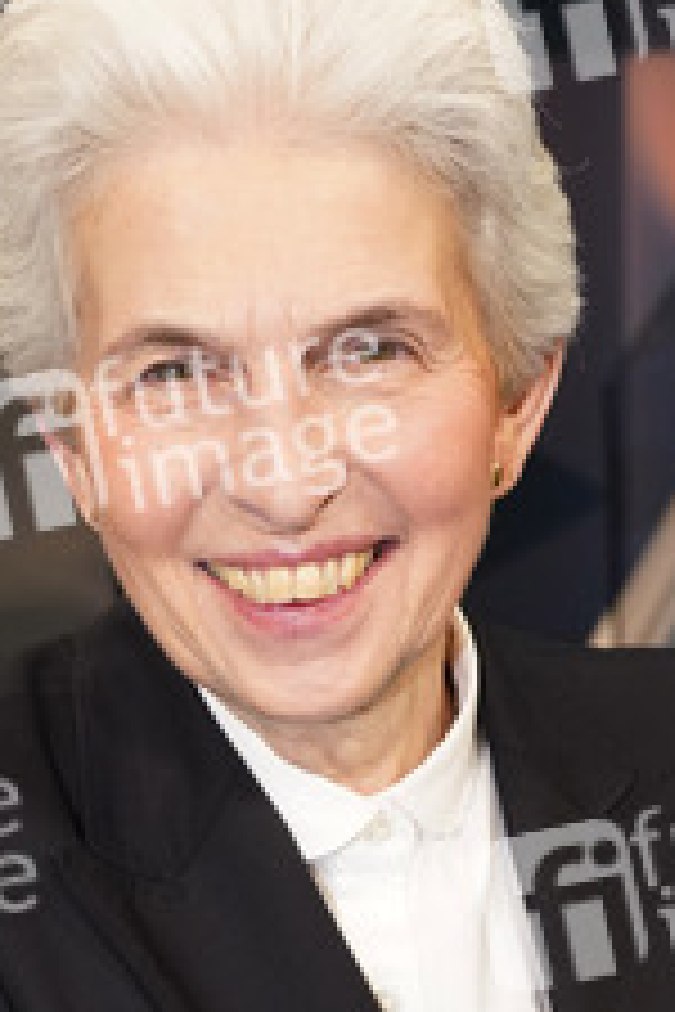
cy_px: 661
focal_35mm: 71
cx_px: 297
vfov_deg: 28.3
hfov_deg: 19.2
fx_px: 1997
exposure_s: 1/125
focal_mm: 40
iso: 2000
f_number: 5.6
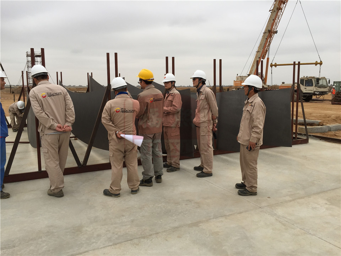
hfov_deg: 61.7
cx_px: 170
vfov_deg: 48.2
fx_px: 286
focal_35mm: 29
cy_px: 128
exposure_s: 1/565
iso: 32
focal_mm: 4.15
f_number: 2.2
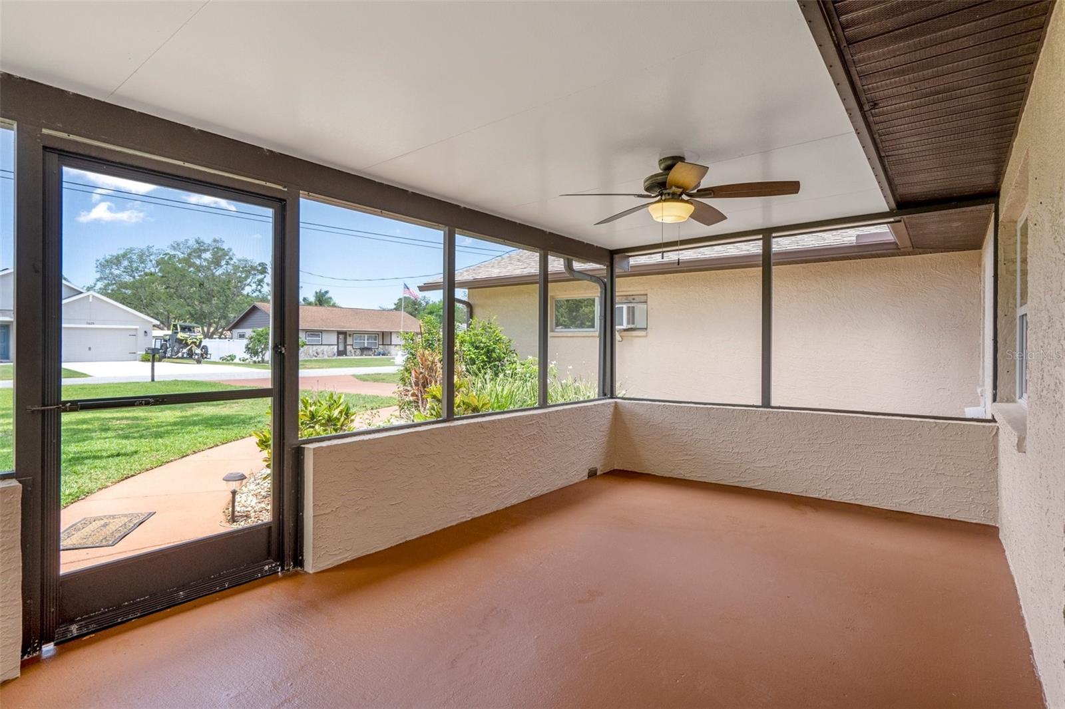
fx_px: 532
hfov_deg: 90.0
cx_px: 532
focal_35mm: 18
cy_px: 354
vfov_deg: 67.4
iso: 400
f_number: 8
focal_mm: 18
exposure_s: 1/125
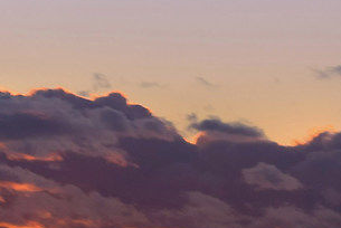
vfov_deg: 4.8
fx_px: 2607
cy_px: 654
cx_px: -107
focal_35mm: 275
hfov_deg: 7.4
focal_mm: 35
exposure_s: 1/500
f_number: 10
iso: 160
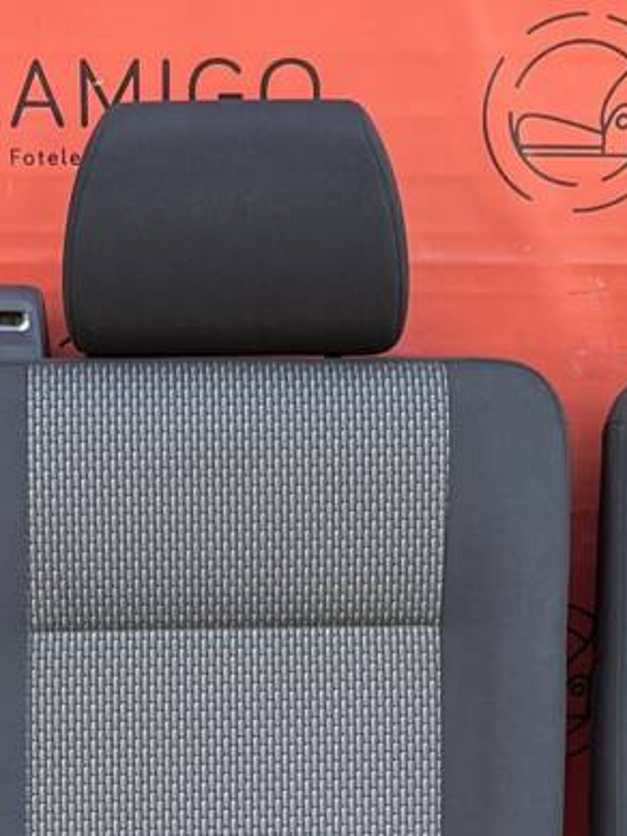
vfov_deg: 17.9
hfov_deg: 13.8
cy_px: 825
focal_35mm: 107
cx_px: 221
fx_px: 2583
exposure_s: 1/121
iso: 100
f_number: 1.6
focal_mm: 5.1
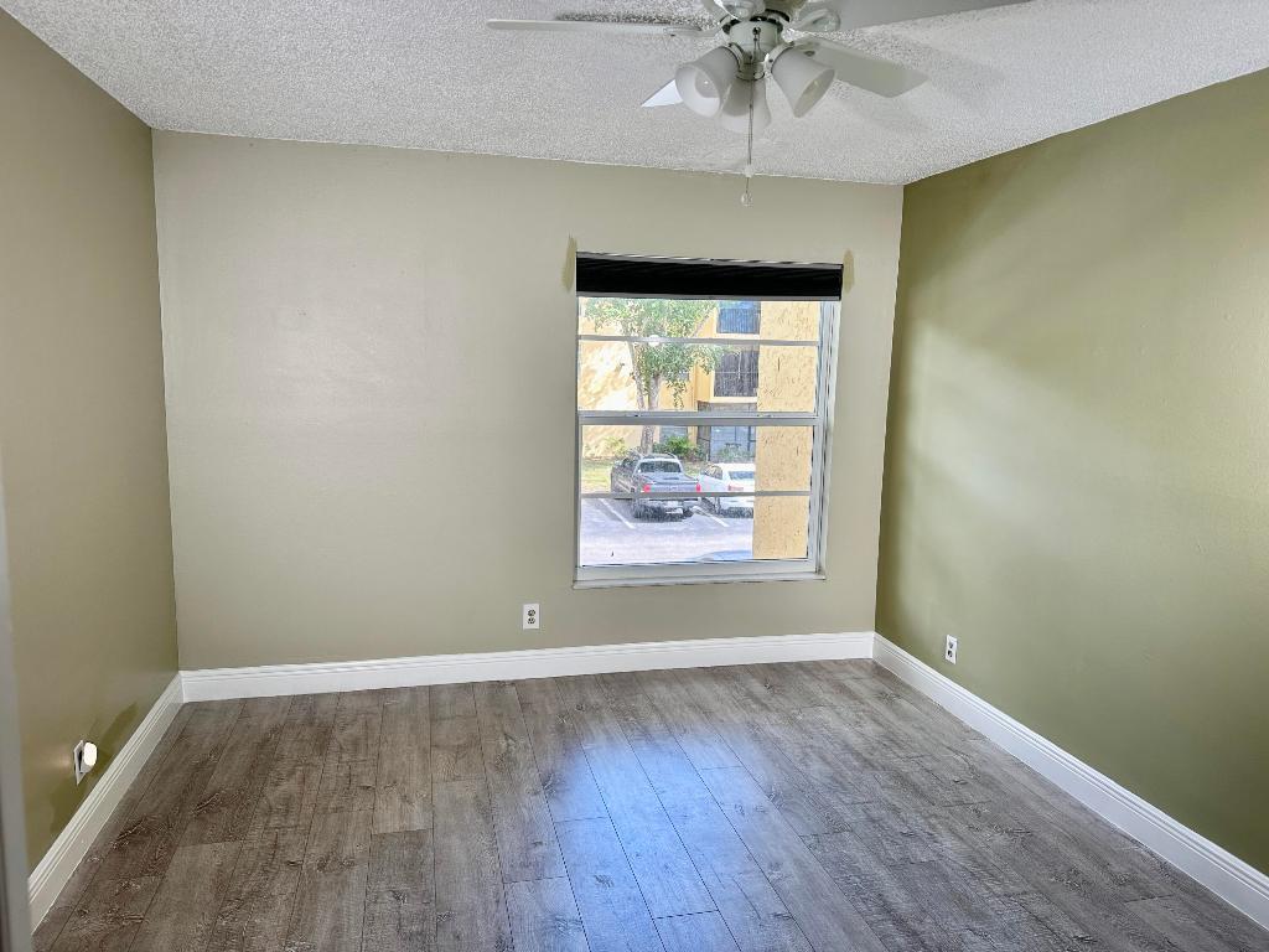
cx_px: 634
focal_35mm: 24
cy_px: 476
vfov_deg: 56.8
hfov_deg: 71.6
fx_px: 880
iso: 80
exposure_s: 1/163
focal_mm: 6.86
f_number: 1.78
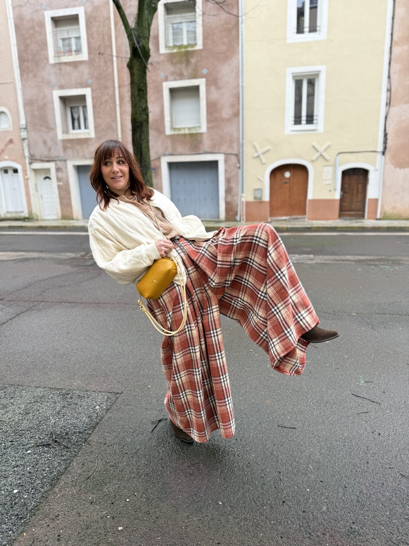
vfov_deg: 71.6
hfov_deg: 56.8
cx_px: 204
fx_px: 378
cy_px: 273
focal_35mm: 24
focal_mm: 6.76
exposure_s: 1/389
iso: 80
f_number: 1.78
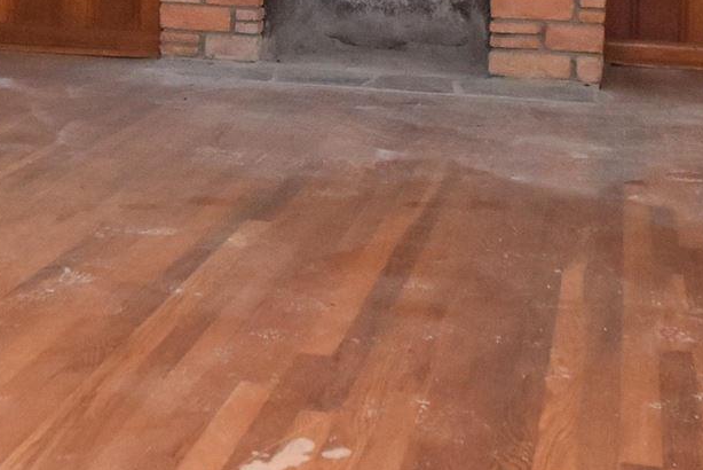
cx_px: 221
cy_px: -124
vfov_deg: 17.2
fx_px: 1465
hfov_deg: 26.8
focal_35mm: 75
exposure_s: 1/60
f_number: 8
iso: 1100
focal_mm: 10
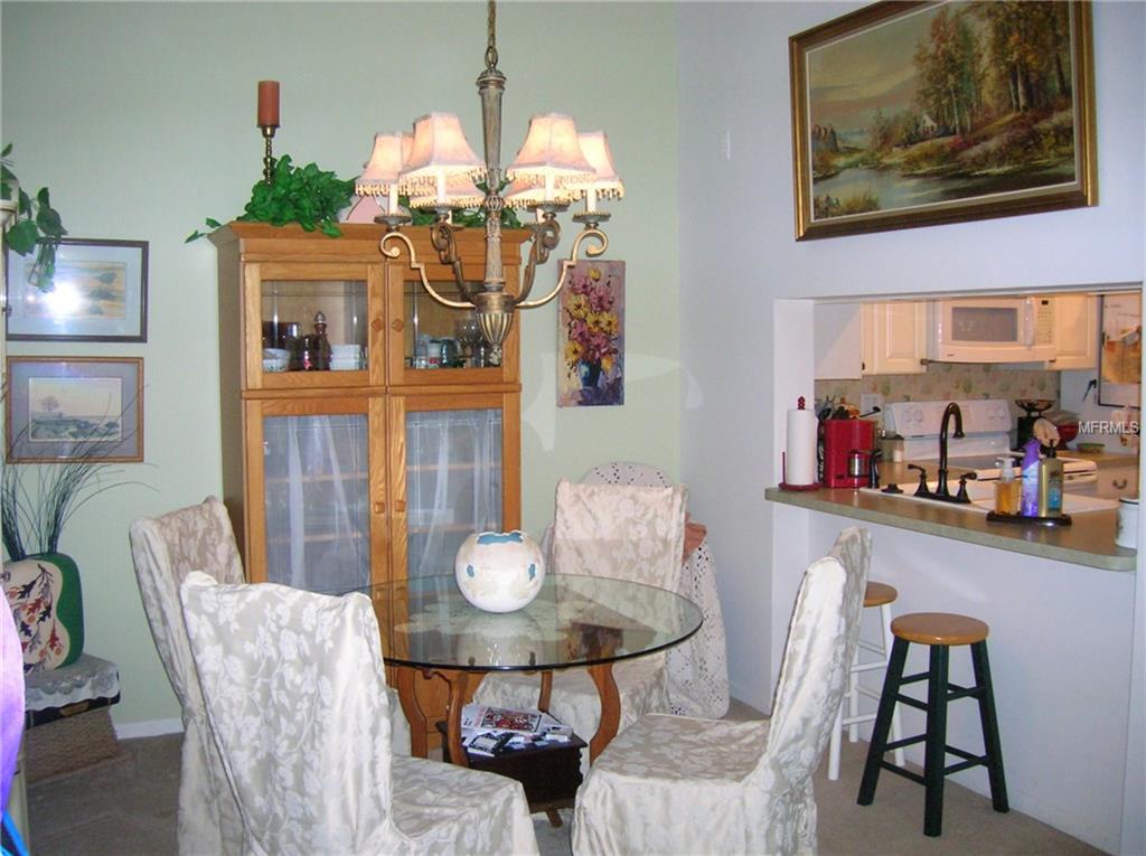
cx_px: 573
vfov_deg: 41.7
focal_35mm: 34
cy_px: 428
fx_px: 1124
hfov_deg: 54.0
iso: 200
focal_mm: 5.7
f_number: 2.9
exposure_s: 1/60.1
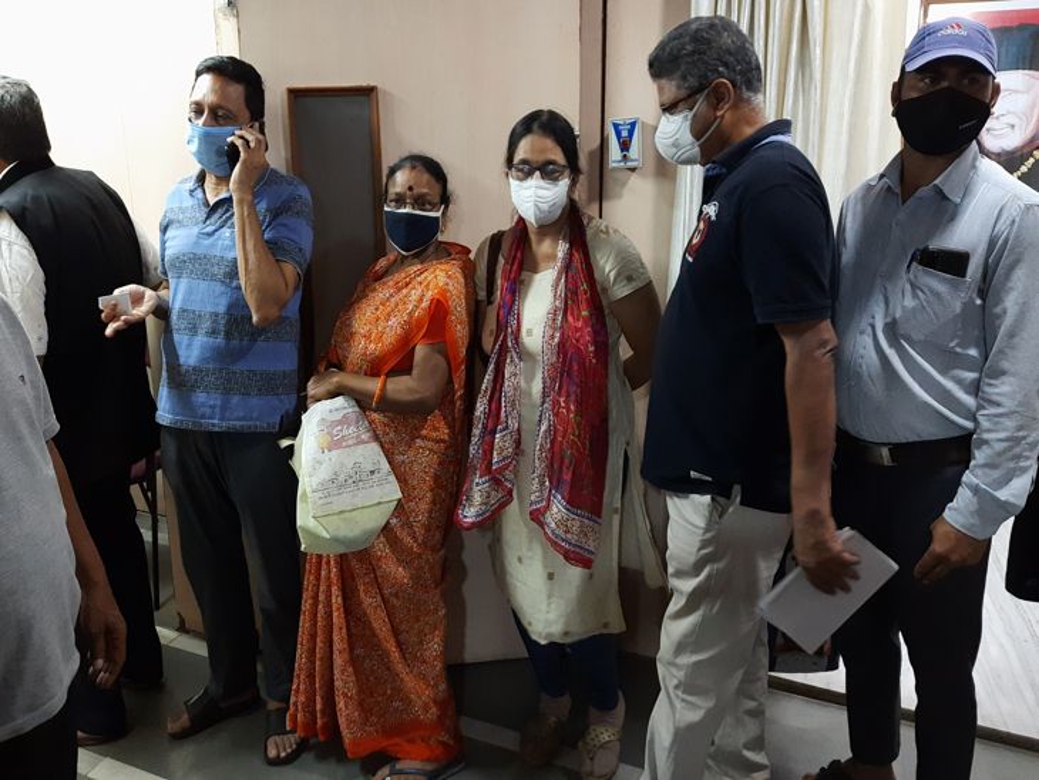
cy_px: 390
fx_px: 721
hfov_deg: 71.6
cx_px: 520
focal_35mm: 24
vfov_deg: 56.8
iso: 500
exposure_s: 1/25
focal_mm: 5.23
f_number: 1.8
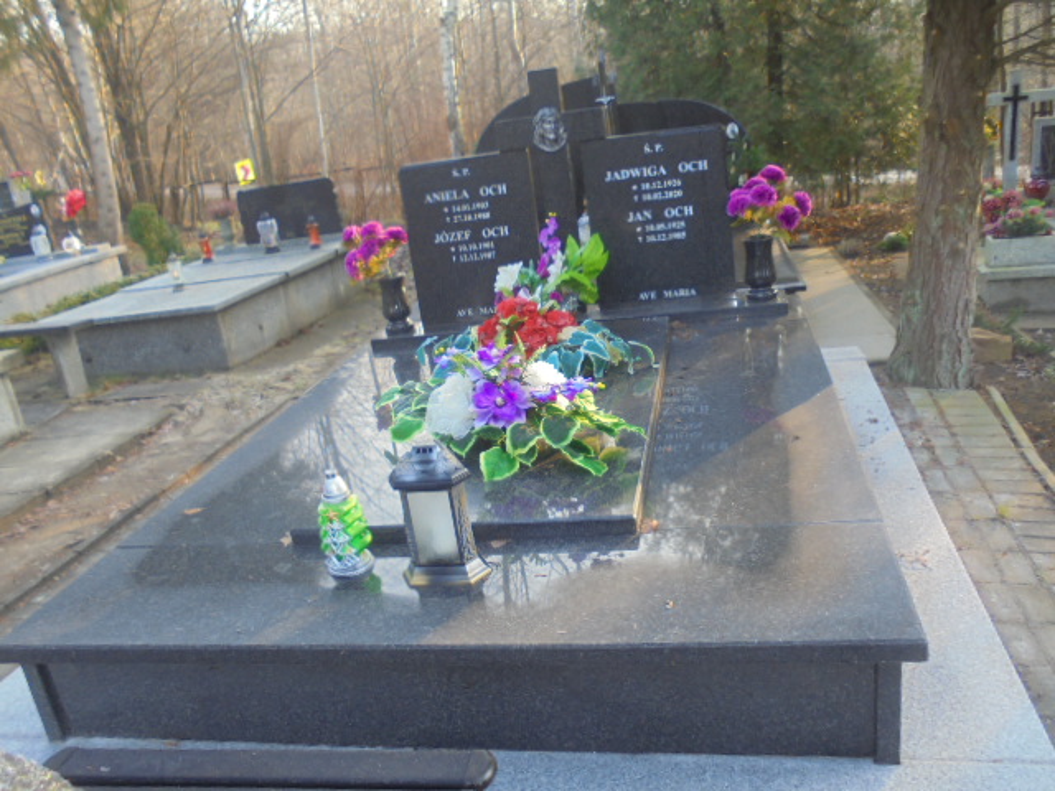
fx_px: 884
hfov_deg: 61.7
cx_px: 528
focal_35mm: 29
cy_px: 396
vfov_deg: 48.2
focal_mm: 5.3
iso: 100
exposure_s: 1/40
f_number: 3.7
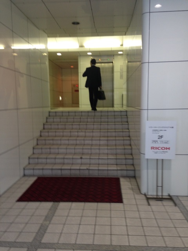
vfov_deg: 55.4
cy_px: 126
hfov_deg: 42.9
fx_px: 239
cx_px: 94
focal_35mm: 33
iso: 80
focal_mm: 4.12
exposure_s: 1/20
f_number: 2.4
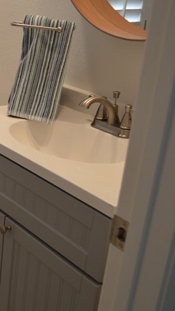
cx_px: -57
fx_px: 495
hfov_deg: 18.6
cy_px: 155
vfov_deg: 34.9
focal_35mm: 60
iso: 400
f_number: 4
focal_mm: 24
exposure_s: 1/30
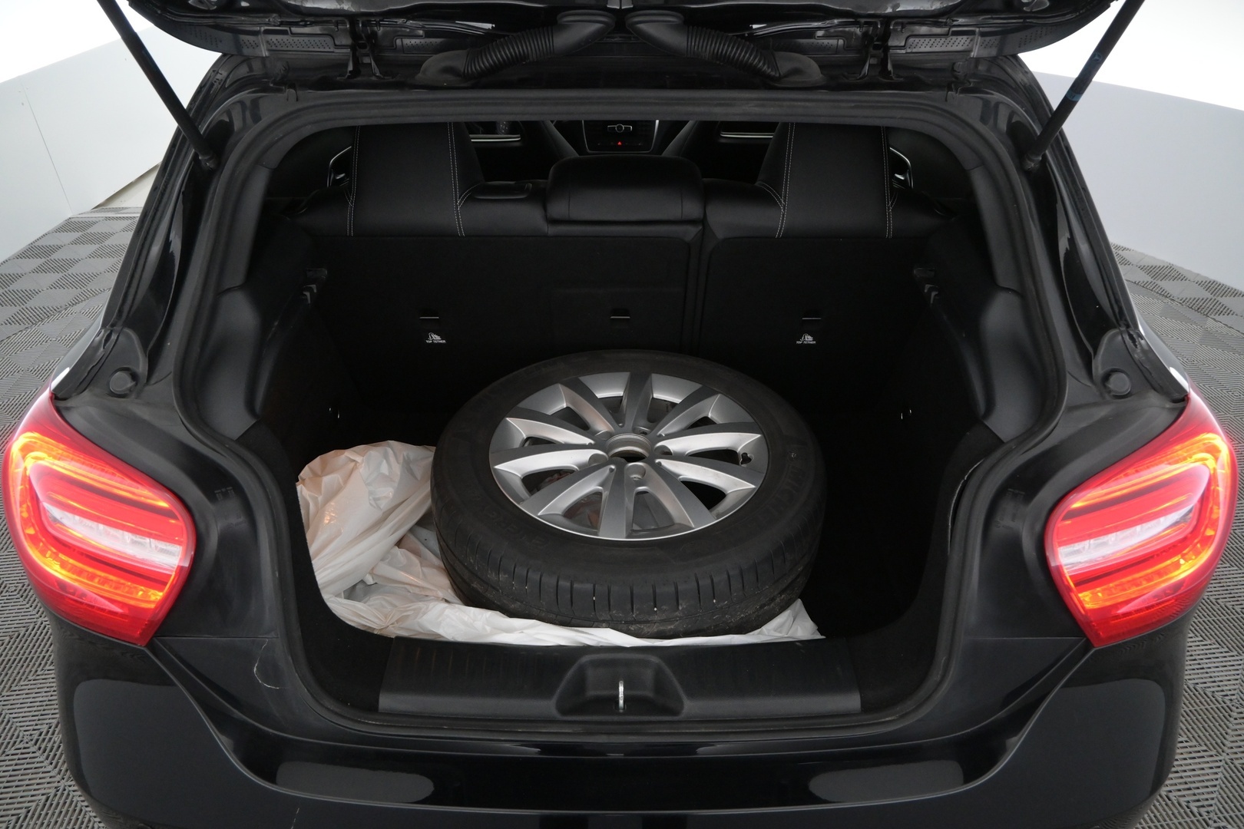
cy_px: 414
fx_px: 829
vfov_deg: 53.1
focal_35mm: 24
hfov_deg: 73.7
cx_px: 622
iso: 2500
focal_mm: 16
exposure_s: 1/80
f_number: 5
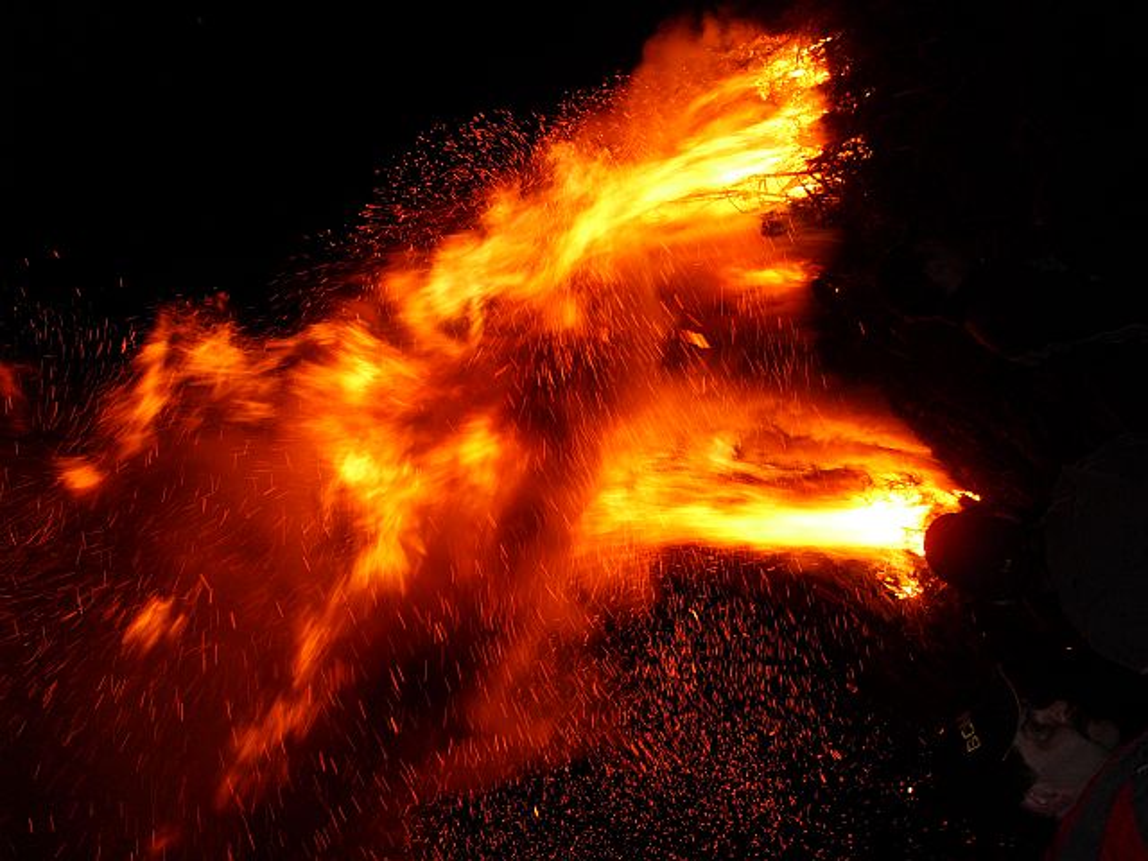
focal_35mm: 34
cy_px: 430
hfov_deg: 54.0
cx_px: 574
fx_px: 1128
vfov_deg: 41.8
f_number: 2.8
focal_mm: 6.3
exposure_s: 1/45
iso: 100
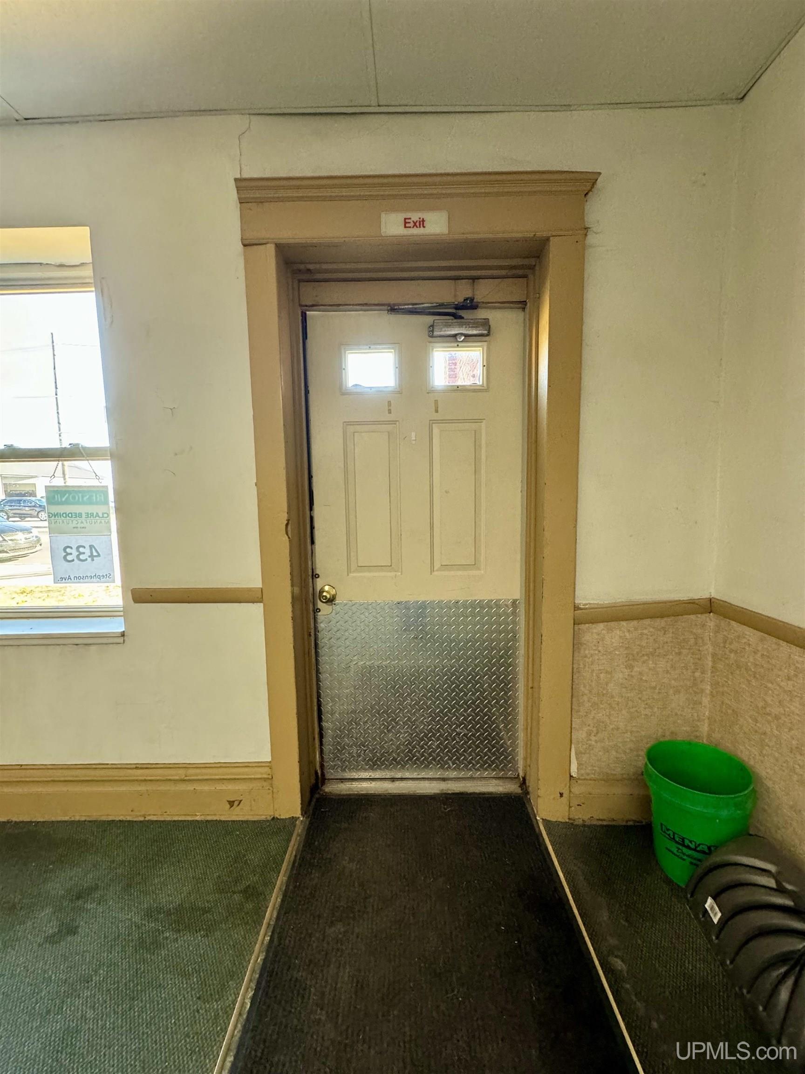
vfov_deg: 102.1
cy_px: 537
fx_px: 434
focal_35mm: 14
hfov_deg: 85.7
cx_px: 402
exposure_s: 1/60
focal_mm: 2.22
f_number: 2.2
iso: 400
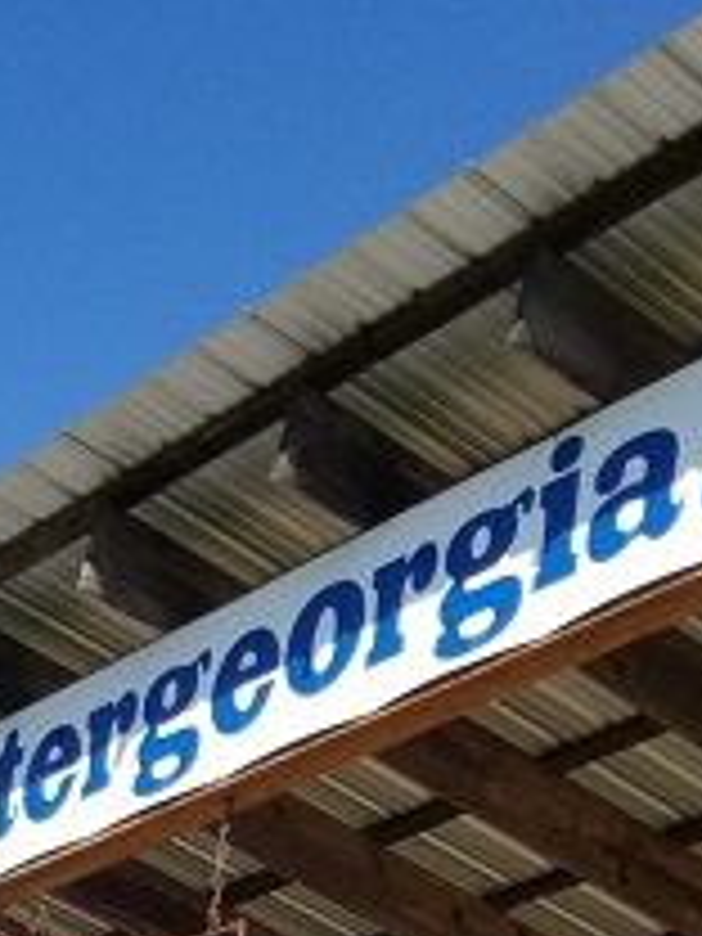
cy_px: 1667
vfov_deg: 16.4
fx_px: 2731
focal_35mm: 101
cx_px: 371
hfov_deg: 14.6
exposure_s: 1/1980
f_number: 1.7
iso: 50
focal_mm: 4.25
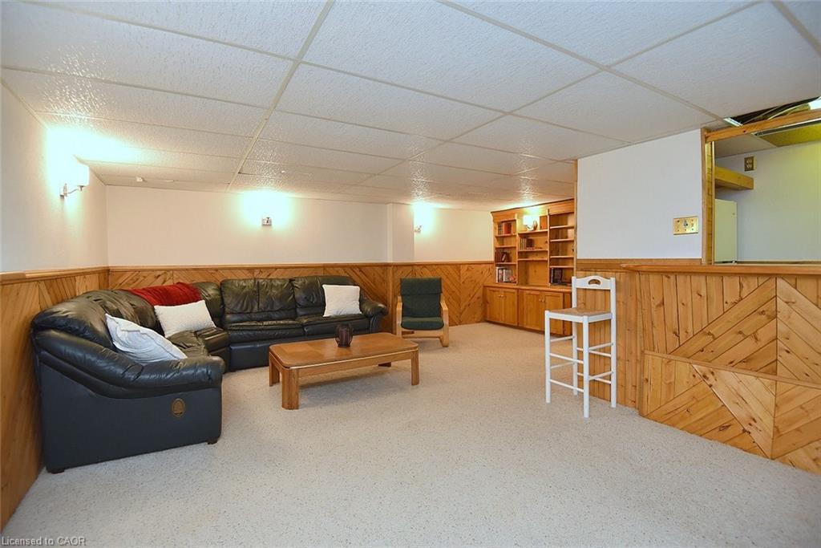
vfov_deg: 73.8
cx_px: 410
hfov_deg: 96.7
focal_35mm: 16
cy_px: 274
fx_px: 365
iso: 1400
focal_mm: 16
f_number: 4
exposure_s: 1/60
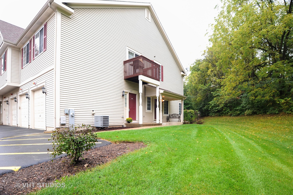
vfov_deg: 70.3
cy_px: 98
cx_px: 146
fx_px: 138
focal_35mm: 17
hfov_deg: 93.3
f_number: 8
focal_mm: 17
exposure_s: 1/10
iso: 200
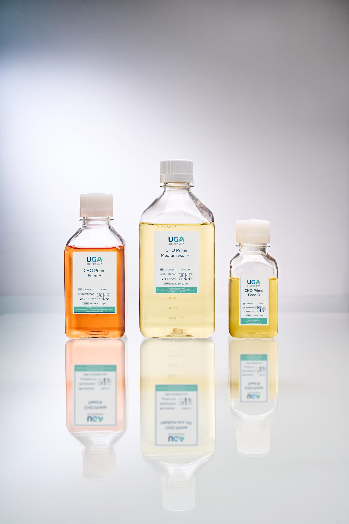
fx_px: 728
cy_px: 262
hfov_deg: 27.0
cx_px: 174
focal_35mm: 50
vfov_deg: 39.6
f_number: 5.6
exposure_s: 1/200
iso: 100
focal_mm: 50
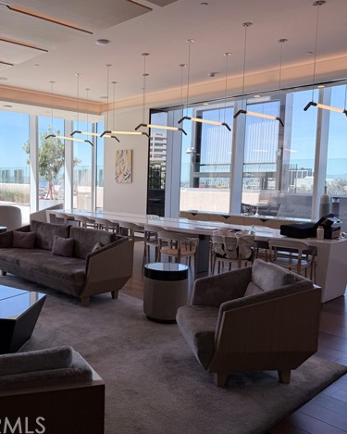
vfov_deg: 55.7
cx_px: 107
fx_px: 411
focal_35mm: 32
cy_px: 217
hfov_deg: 44.9
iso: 80
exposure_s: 1/1075
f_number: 1.78
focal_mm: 6.76
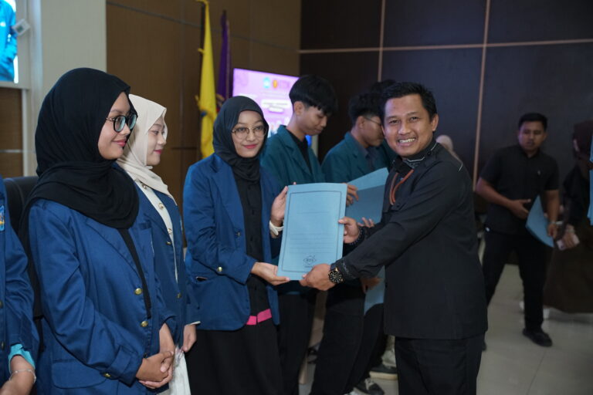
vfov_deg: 35.9
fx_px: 609
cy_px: 198
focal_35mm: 37
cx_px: 296
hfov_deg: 51.9
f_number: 2.8
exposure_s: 1/100
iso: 2500
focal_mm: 37
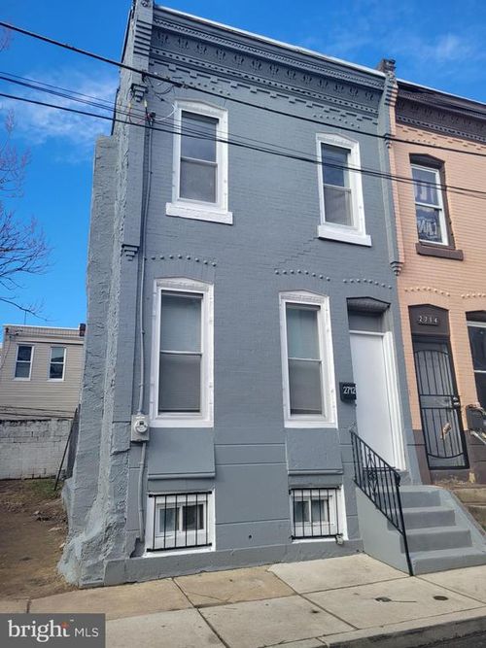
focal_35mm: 26
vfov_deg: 67.3
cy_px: 324
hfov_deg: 53.0
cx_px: 243
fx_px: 487
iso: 40
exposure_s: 1/1030
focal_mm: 5.4
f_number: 1.8
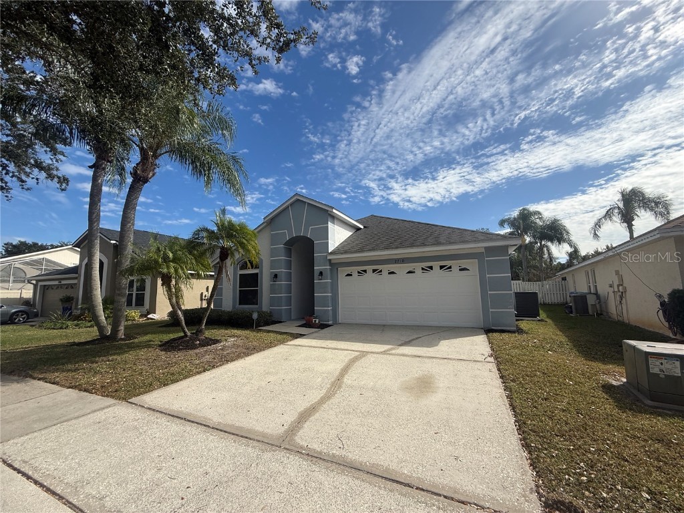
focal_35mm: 14
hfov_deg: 102.1
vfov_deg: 85.7
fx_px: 277
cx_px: 342
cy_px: 256
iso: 50
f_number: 2.2
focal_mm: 2.22
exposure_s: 1/2320
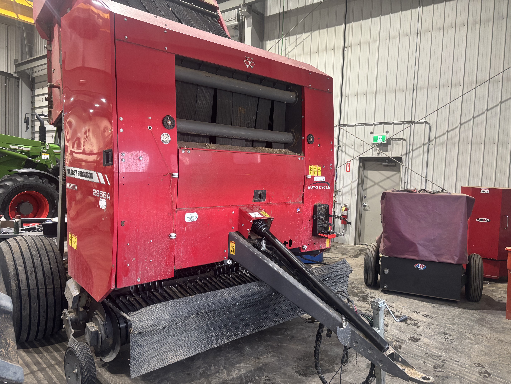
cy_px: 192
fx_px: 384
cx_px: 256
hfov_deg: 67.3
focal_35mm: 26
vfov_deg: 53.1
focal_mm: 5.96
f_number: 1.6
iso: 320
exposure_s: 1/60
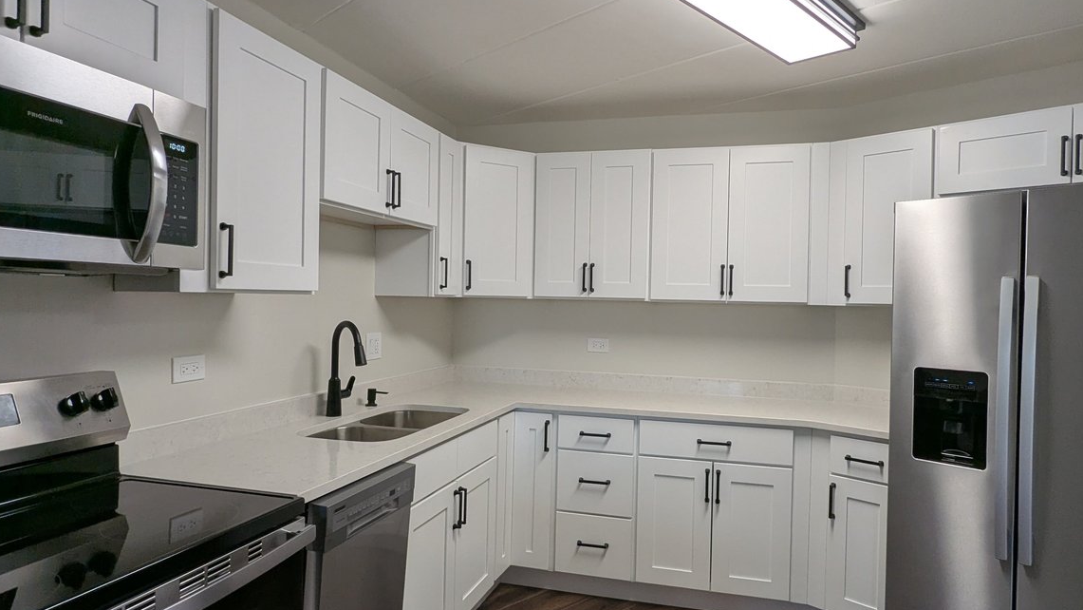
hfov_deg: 81.1
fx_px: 632
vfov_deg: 51.5
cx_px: 584
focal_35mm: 22
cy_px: 305
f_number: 2.2
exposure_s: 1/120
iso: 92
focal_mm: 2.35
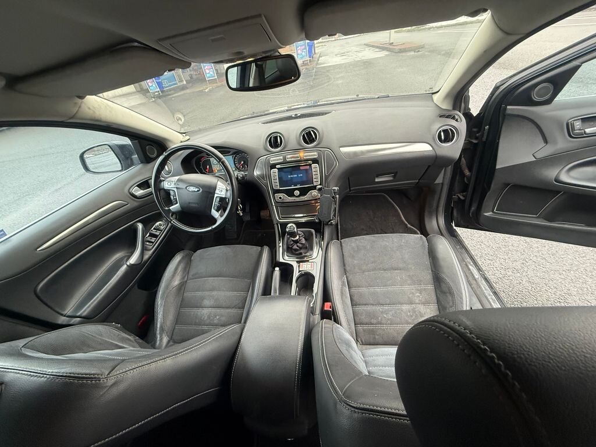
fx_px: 241
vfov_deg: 85.7
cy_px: 224
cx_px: 298
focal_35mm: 14
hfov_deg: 102.1
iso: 320
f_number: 2.2
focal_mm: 2.22
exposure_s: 1/74
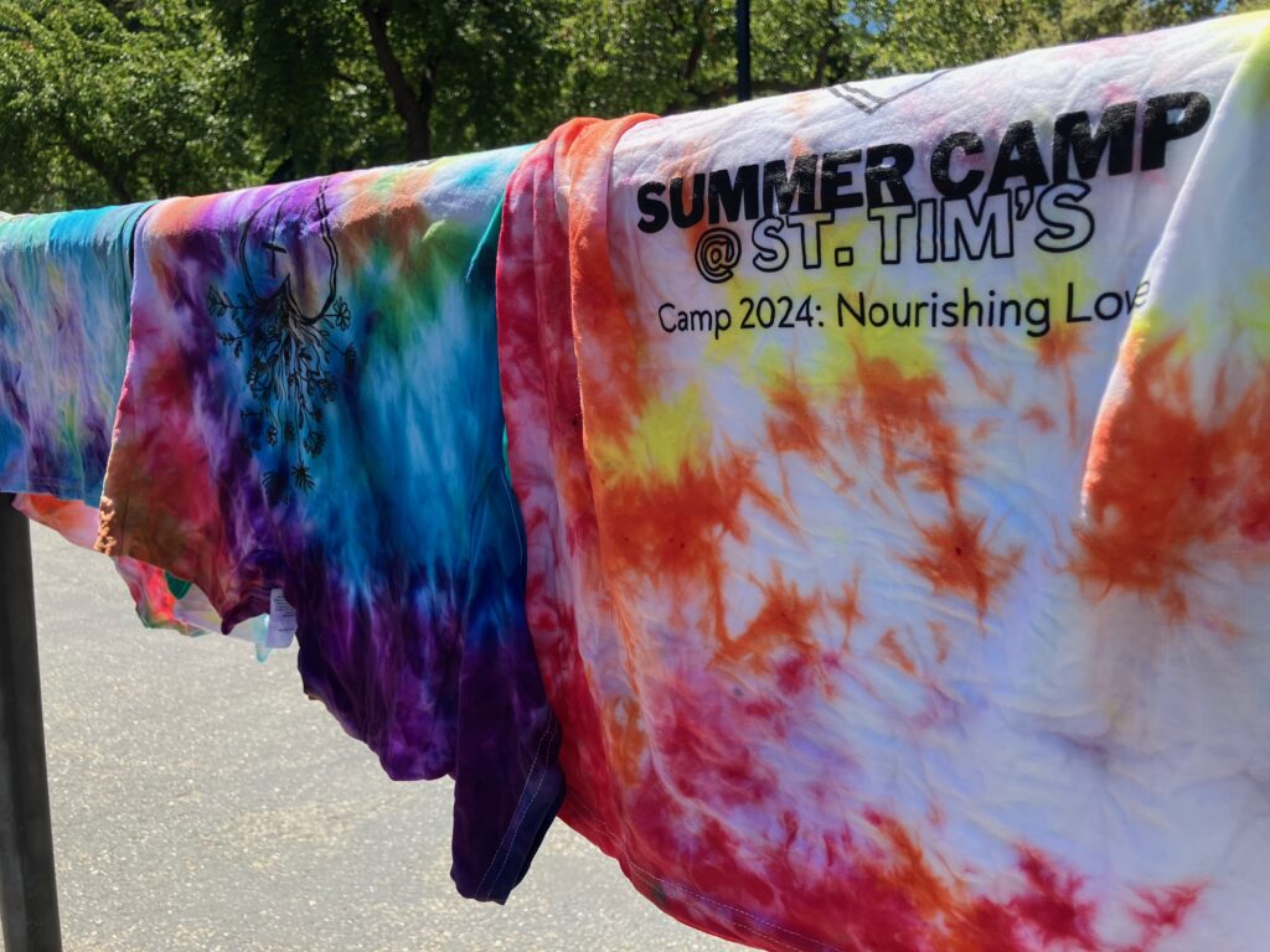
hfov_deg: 63.4
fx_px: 1027
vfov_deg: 49.7
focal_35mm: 28
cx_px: 635
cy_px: 476
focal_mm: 3.99
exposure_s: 1/648
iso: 32
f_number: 1.8
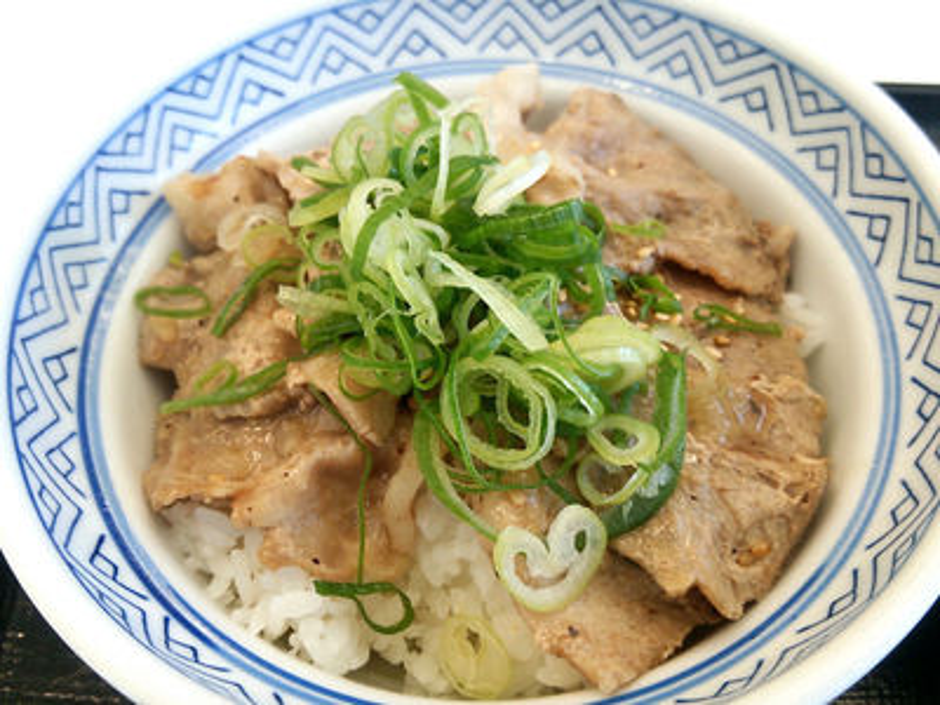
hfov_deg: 60.0
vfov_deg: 46.8
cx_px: 470
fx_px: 815
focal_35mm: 30
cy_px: 352
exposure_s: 1/71
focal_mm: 4.06
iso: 40
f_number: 1.94
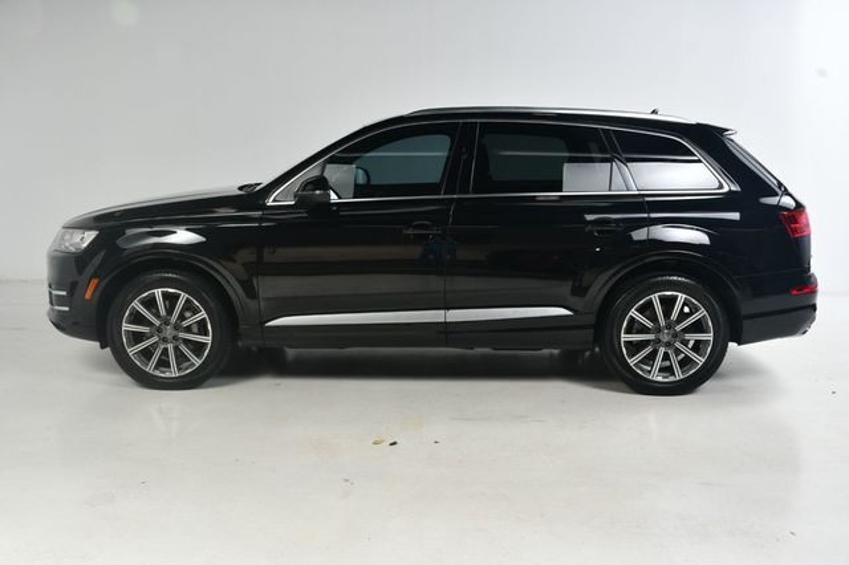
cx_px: 424
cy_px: 282
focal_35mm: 34
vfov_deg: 38.8
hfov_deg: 55.8
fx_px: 801
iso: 100
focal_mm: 23
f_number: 11
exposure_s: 1/160
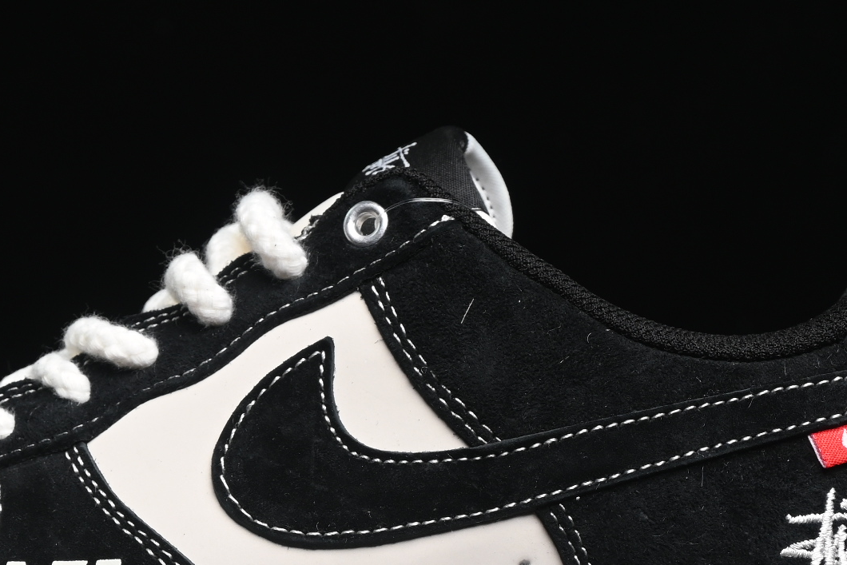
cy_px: 384
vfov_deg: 7.0
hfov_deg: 10.4
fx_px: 4635
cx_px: 246
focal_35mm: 197
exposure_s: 1/50
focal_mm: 50
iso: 160
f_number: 6.3
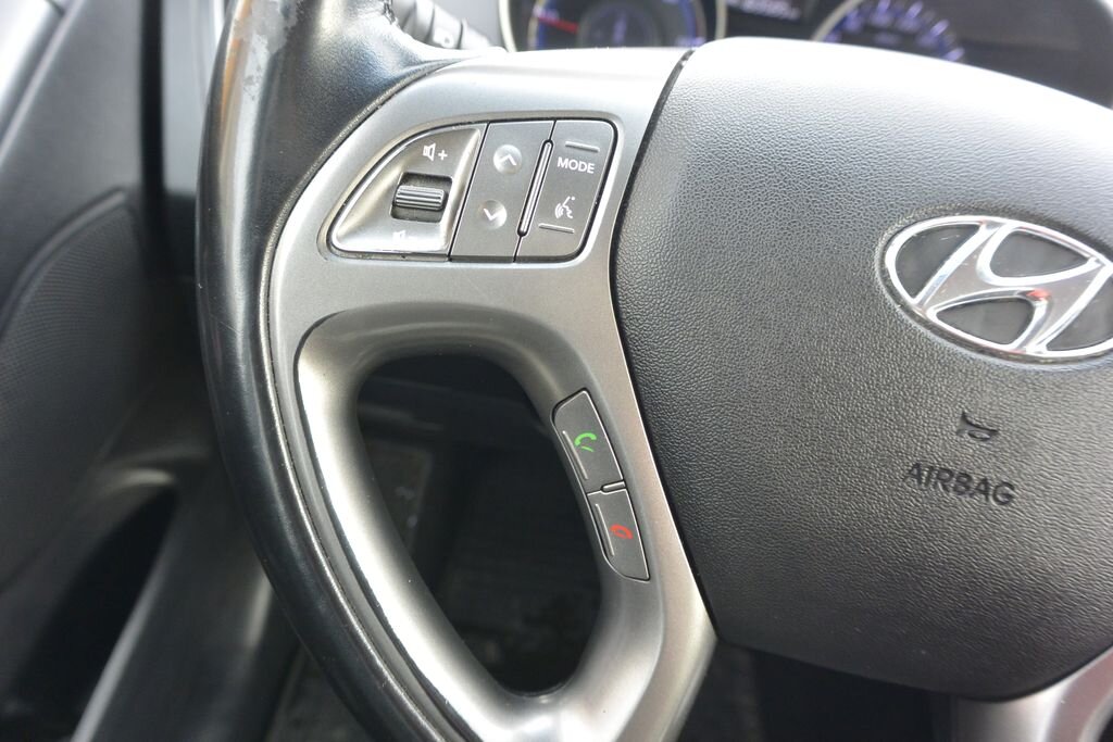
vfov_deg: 47.9
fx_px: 835
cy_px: 371
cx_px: 556
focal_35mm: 27
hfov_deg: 67.4
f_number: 3.5
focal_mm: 10
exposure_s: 1/80
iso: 400
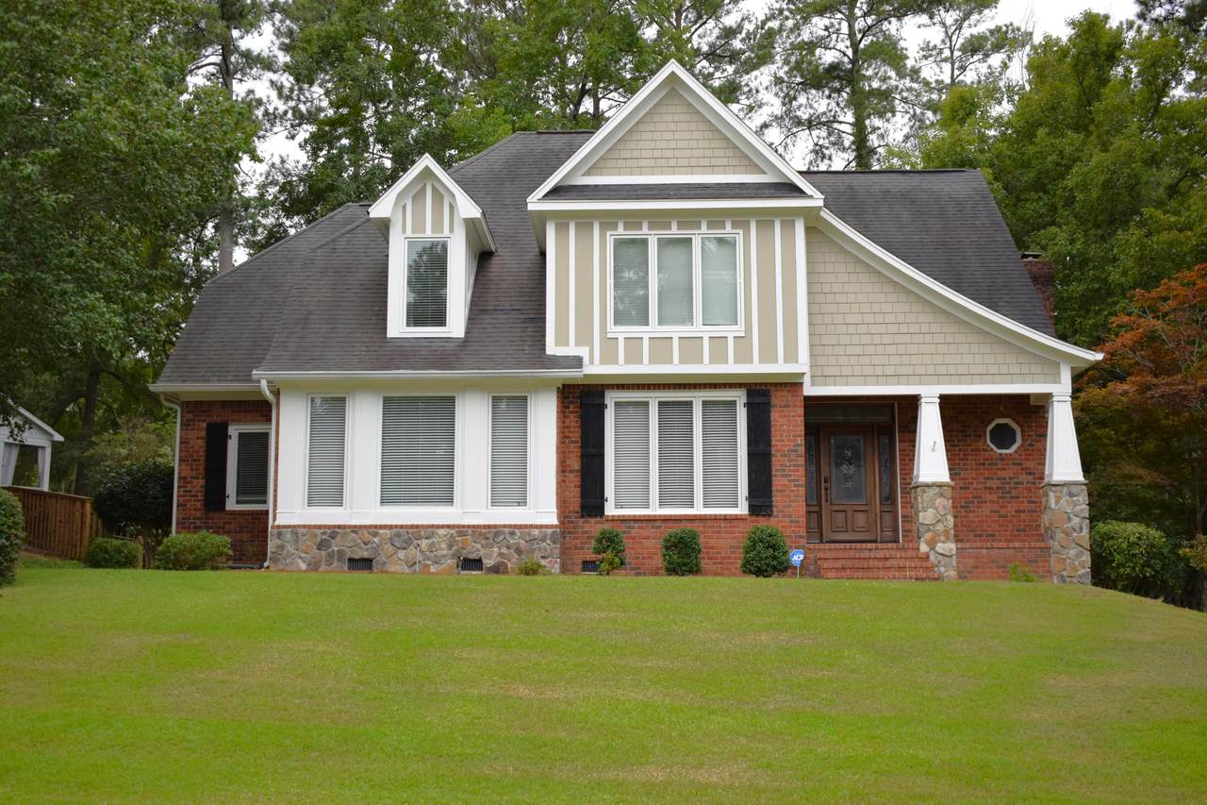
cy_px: 402
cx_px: 604
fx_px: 1307
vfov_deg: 34.2
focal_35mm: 39
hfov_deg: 49.6
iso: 400
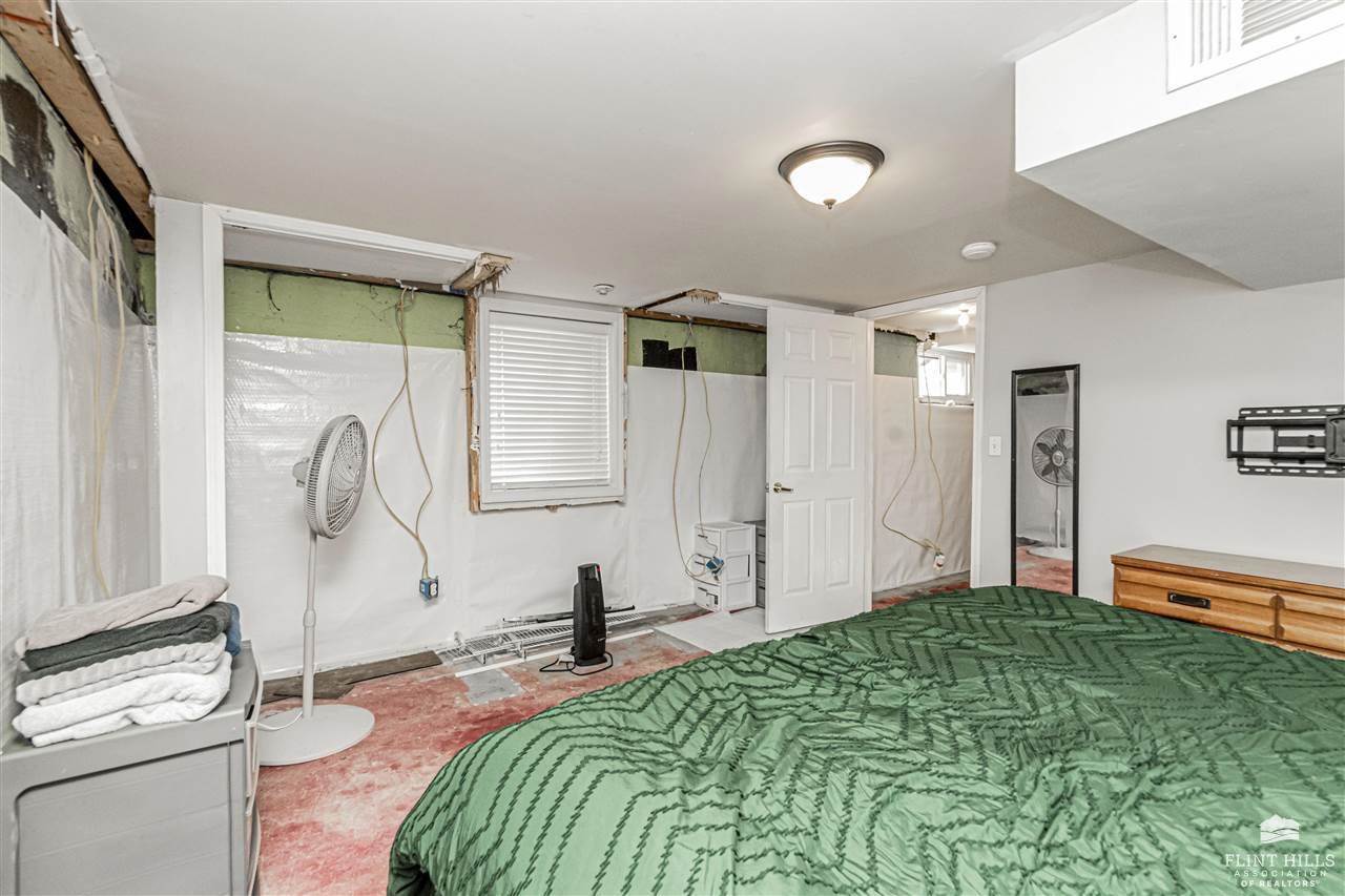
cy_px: 448
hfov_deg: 100.4
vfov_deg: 77.3
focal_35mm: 15
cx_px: 672
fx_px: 560
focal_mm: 10
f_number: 10
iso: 2500
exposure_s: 1/60
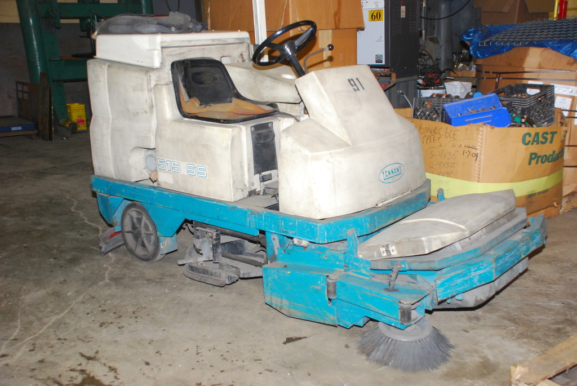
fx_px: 674
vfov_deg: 32.0
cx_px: 288
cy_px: 193
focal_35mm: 42
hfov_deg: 46.4
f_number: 5
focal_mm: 28
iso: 800
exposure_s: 1/60
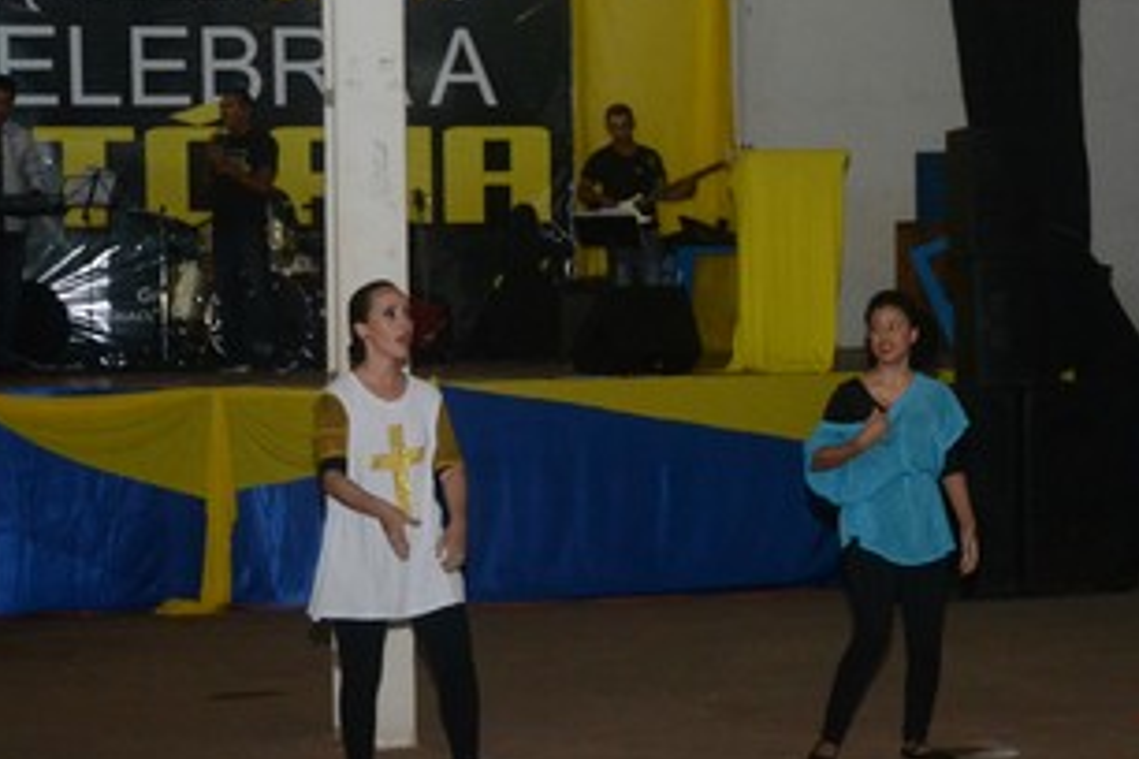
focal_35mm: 106
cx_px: 815
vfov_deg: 12.9
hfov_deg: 19.2
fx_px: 3353
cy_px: 387
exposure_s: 1/160
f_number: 4.8
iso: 3200
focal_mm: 48
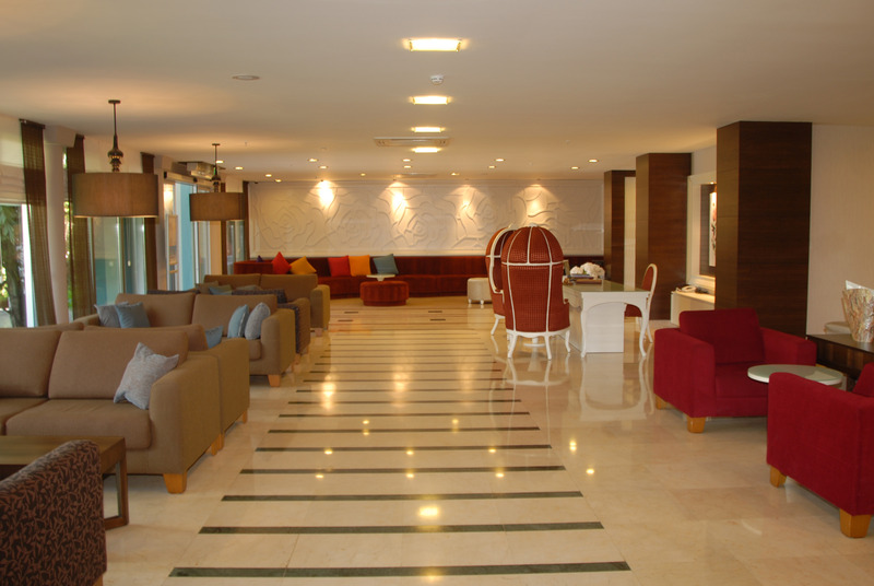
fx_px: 656
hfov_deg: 67.3
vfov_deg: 48.1
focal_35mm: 27
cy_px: 293
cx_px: 437
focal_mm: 18
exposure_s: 1/8
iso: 100
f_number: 4.5
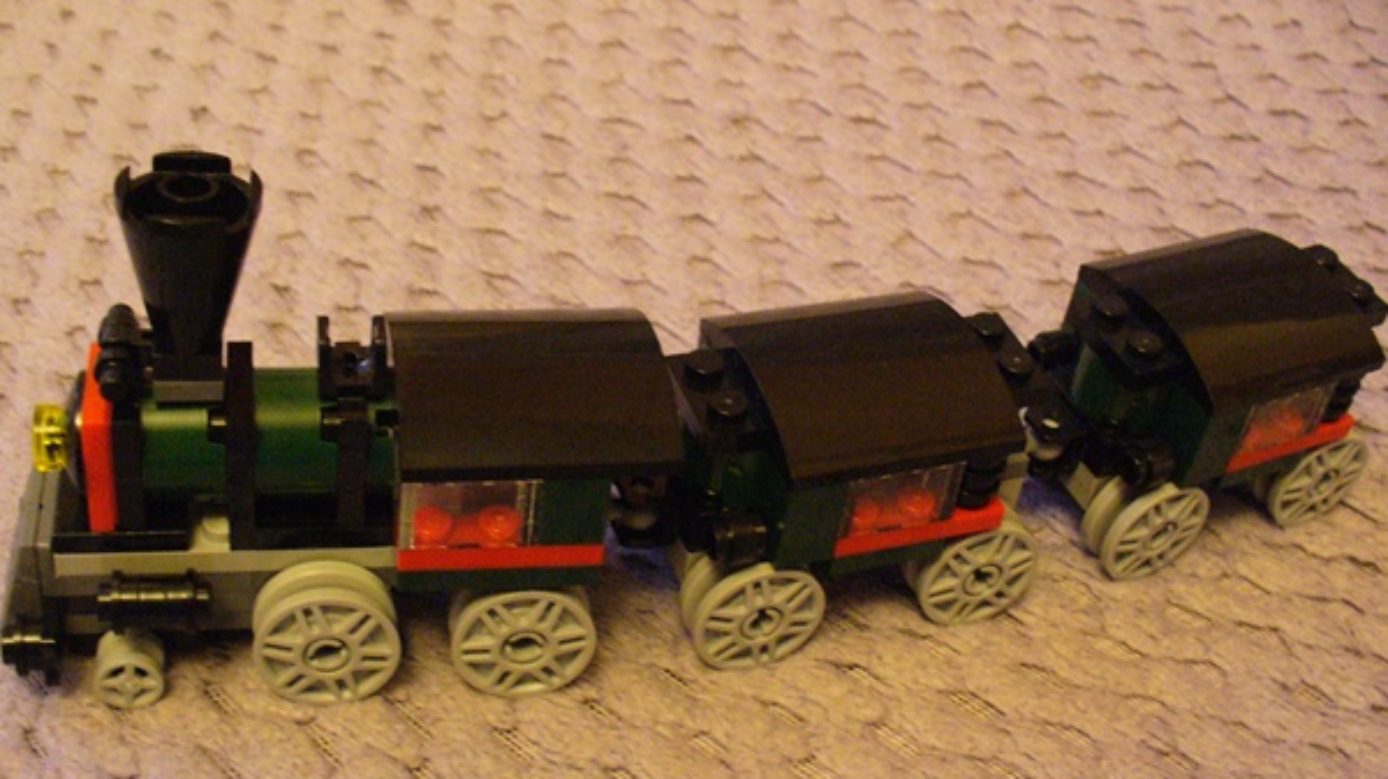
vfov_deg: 27.6
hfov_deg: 47.4
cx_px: 666
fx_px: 1582
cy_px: 467
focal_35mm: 43
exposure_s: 1/8
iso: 400
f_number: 2.8
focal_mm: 6.1
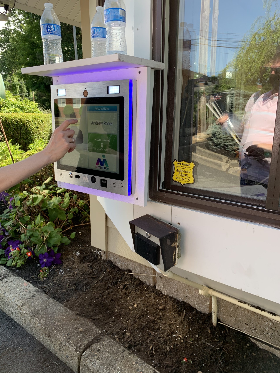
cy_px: 186
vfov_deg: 67.3
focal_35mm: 26
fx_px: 280
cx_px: 140
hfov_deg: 53.1
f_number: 1.8
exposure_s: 1/298
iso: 25
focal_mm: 4.25
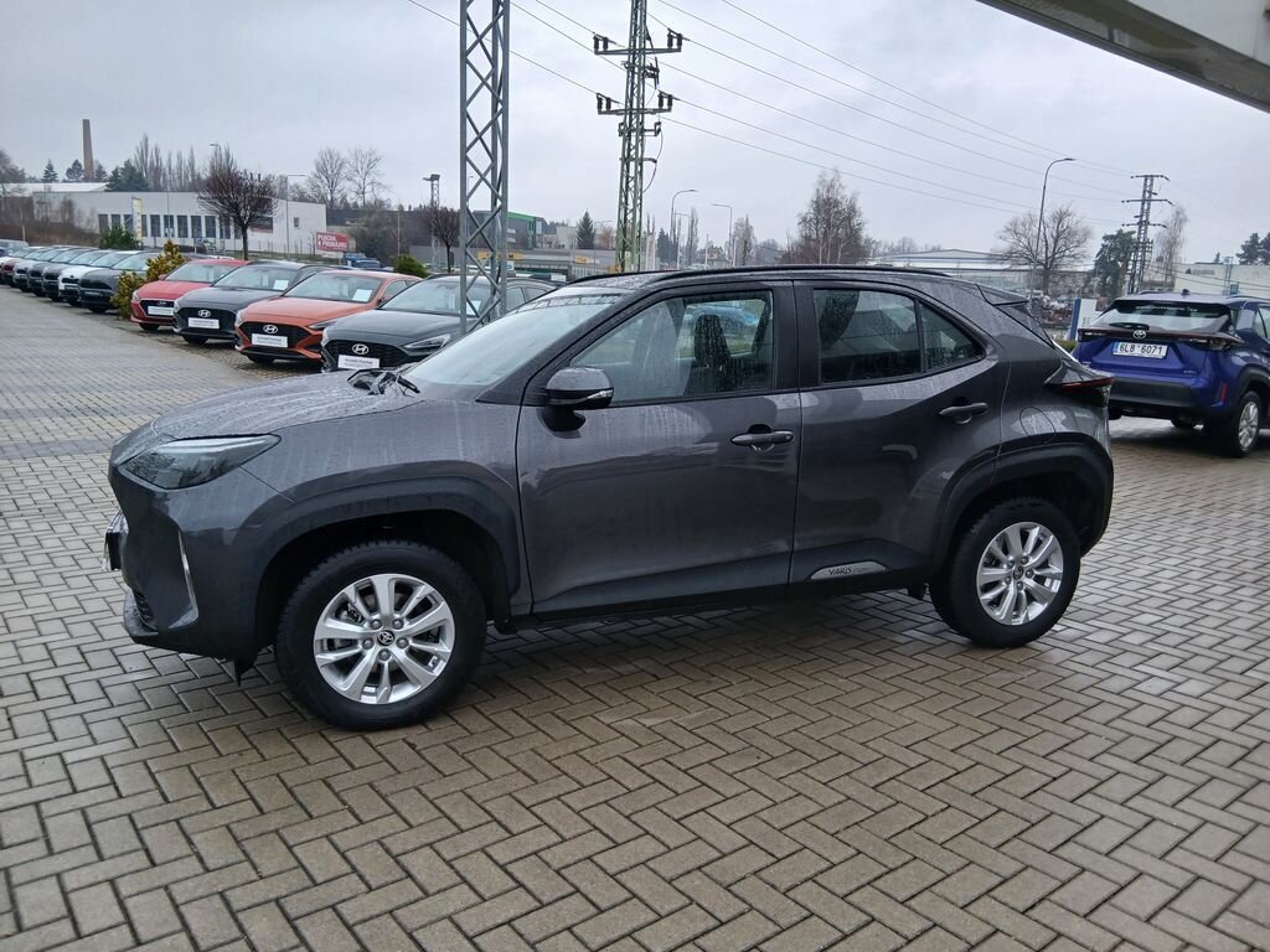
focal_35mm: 26
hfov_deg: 67.3
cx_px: 635
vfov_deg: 53.1
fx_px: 954
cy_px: 476
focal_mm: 3.98
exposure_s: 1/50
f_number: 1.8
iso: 32
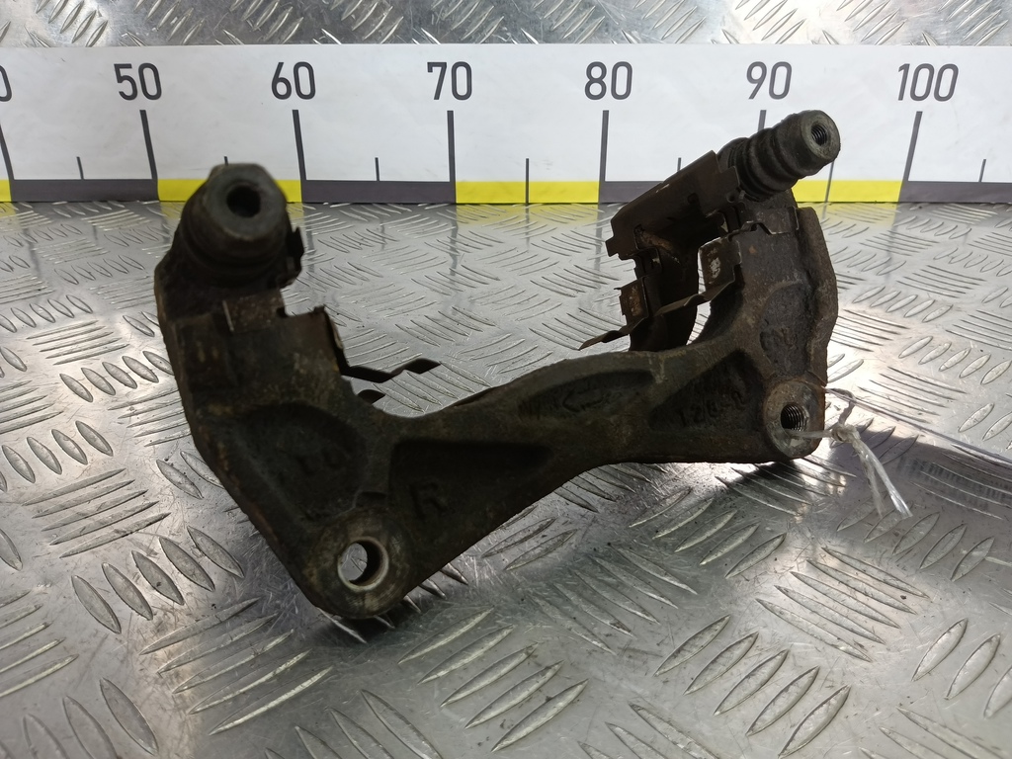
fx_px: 672
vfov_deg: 58.9
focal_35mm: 23
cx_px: 506
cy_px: 380
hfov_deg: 73.9
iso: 111
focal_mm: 4.11
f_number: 1.6
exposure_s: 1/100
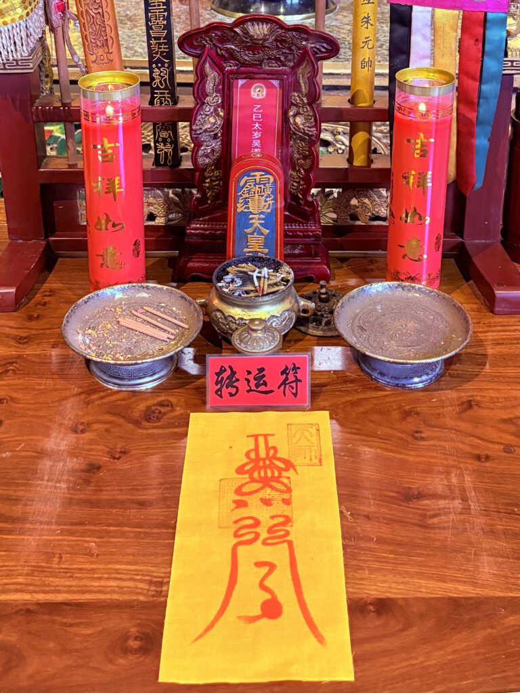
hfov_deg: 53.1
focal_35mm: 26
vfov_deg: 67.3
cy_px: 346
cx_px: 260
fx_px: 521
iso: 400
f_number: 1.6
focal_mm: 5.96
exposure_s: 1/50
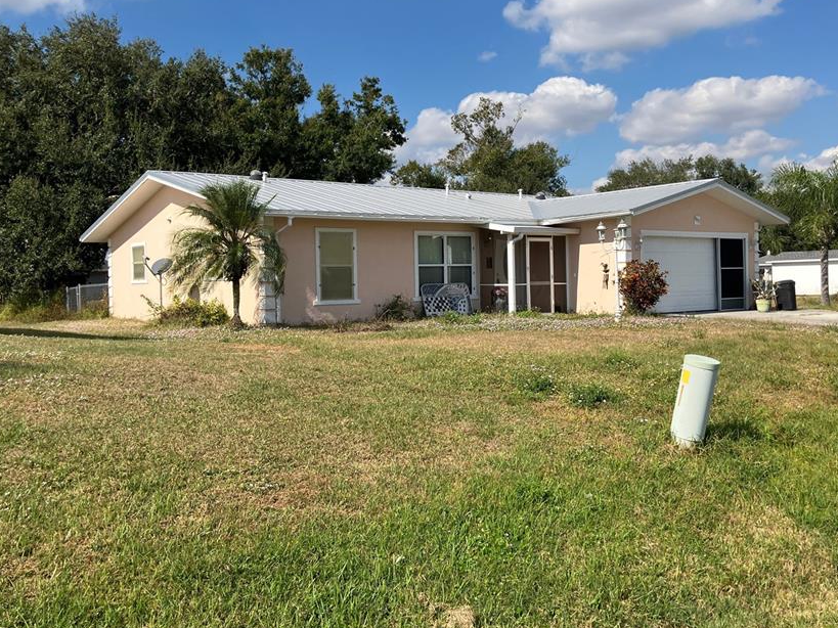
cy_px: 281
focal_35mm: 35
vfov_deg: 40.6
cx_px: 418
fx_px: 847
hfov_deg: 52.6
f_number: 1.8
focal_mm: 3.99
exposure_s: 1/2315
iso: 32
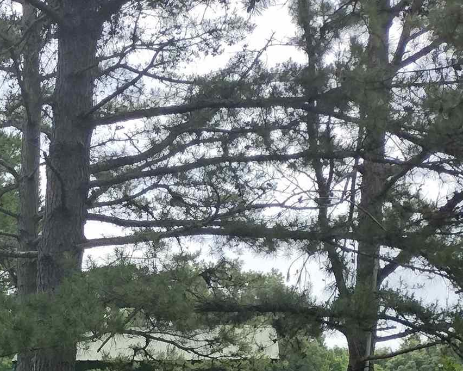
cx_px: -110
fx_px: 1302
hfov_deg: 18.9
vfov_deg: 15.4
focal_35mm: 95
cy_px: 494
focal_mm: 4.71
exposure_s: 1/1263
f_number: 1.7
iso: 100
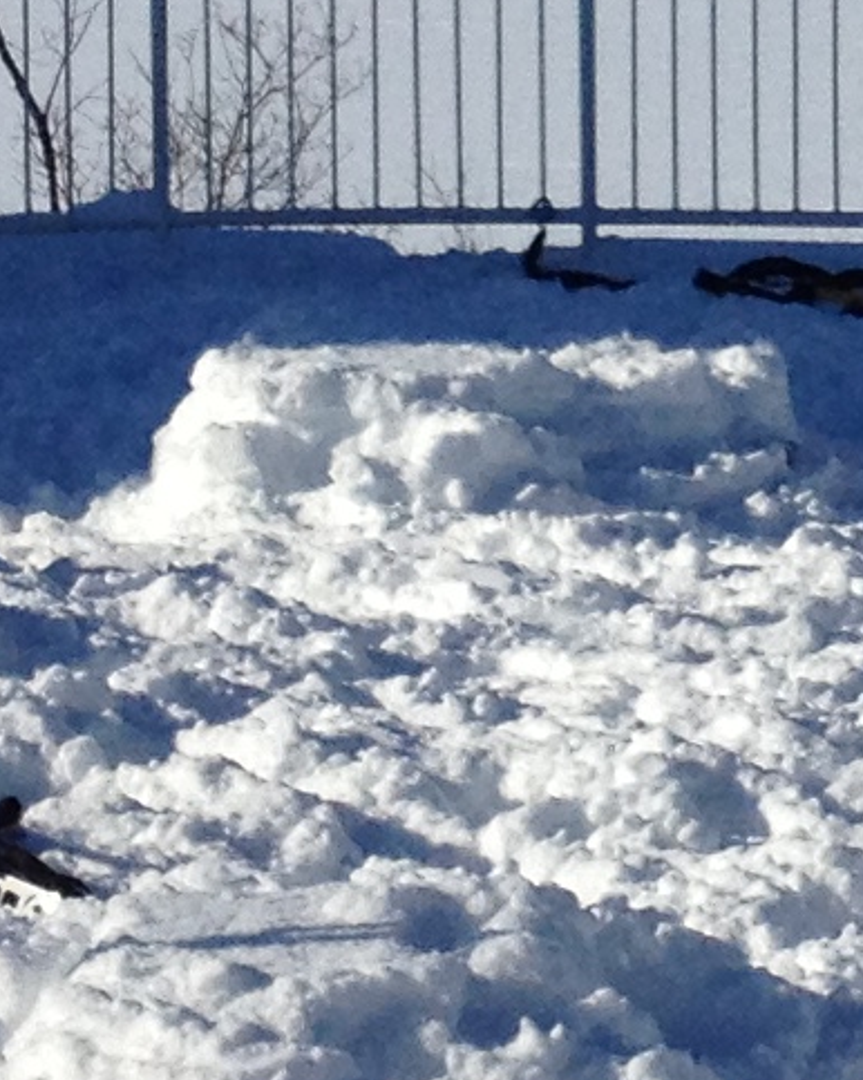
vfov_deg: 8.3
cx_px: 1493
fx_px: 7380
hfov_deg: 6.6
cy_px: -13
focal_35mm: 231
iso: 50
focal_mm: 4.28
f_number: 2.4
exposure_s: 1/5025
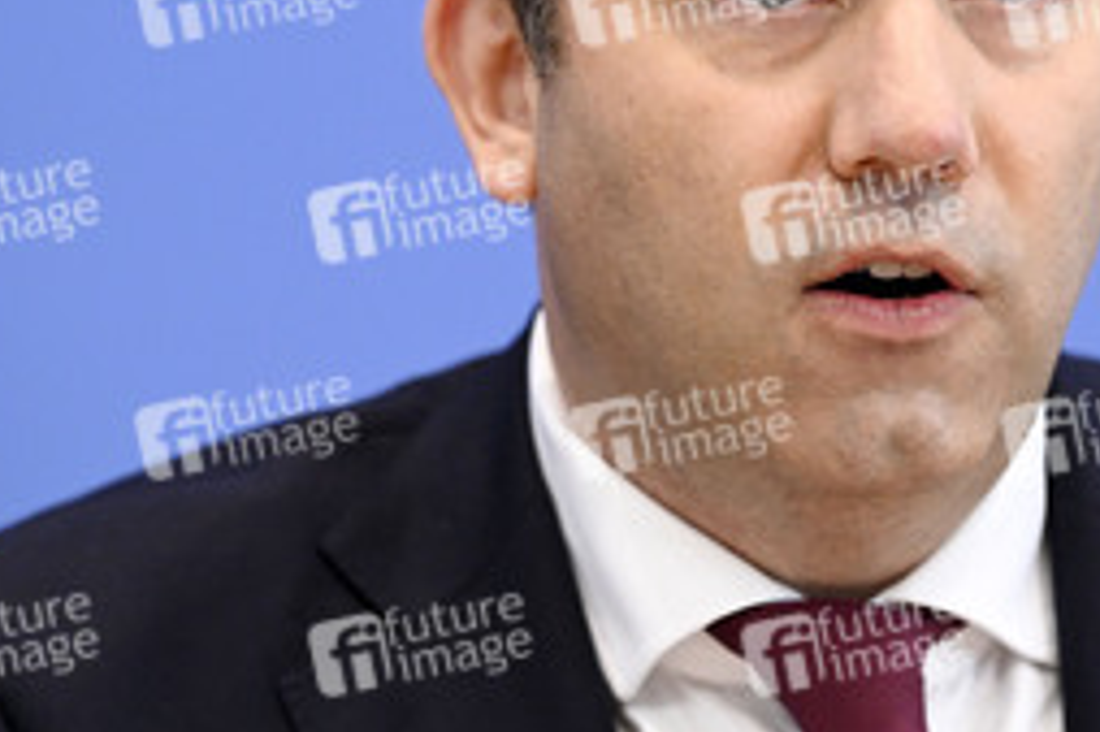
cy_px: 104
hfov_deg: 6.3
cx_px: 738
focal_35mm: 328
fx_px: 10015
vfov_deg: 4.2
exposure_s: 1/1250
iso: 4000
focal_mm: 185
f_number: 4
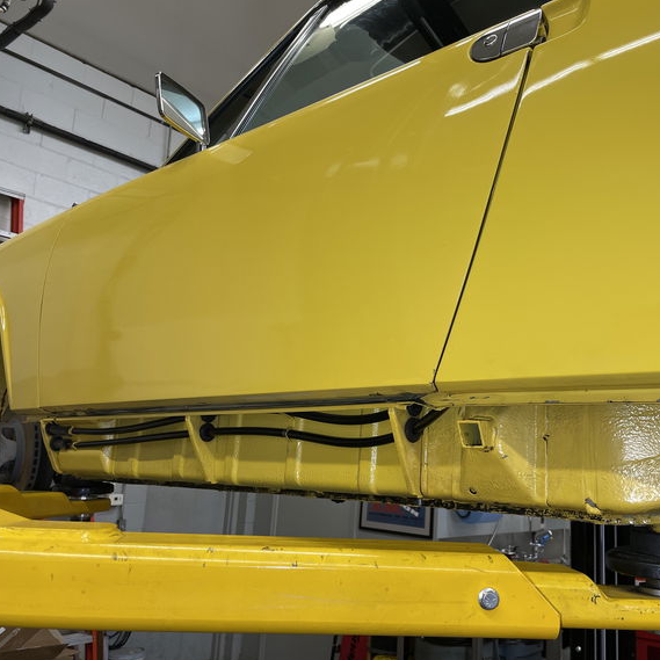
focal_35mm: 31
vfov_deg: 52.5
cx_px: 415
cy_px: 332
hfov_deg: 51.9
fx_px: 669
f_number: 1.6
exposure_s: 1/60
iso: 80
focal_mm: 4.2
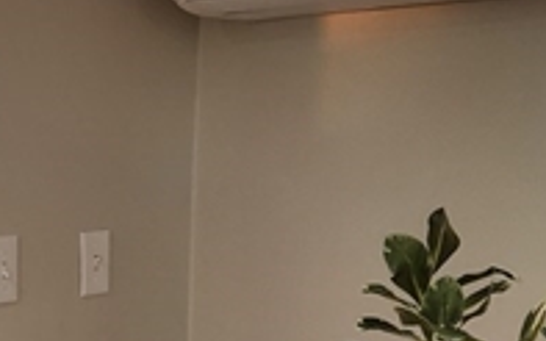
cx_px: -125
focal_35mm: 95
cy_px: 405
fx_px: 1413
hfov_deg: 20.3
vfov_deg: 13.4
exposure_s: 1/120
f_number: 1.8
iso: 125
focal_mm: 5.4
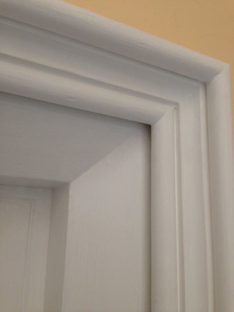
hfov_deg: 42.9
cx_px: 117
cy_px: 156
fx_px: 297
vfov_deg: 55.4
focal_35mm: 33
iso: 64
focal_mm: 4.12
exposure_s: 1/20
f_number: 2.4
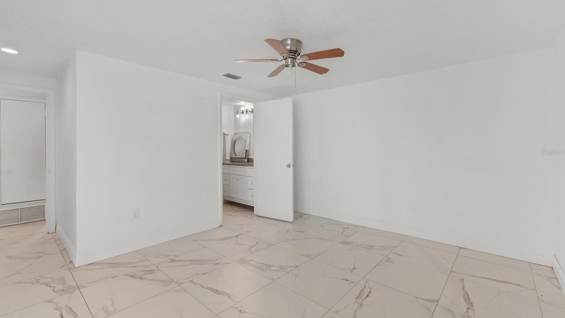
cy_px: 152
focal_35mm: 16
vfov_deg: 67.1
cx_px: 287
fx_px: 240
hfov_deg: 99.4
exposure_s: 1/3
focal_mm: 10
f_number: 8
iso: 160
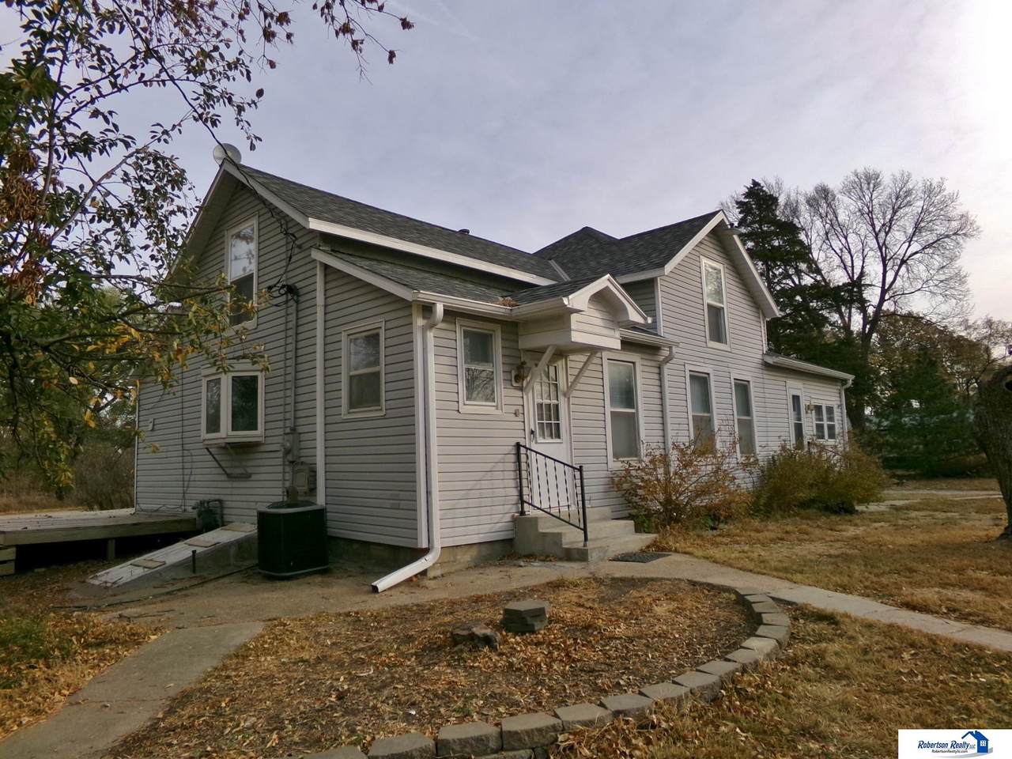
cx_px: 506
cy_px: 380
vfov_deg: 56.8
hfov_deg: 71.6
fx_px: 702
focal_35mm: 24
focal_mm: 4.3
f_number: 3.7
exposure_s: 1/600
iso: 100
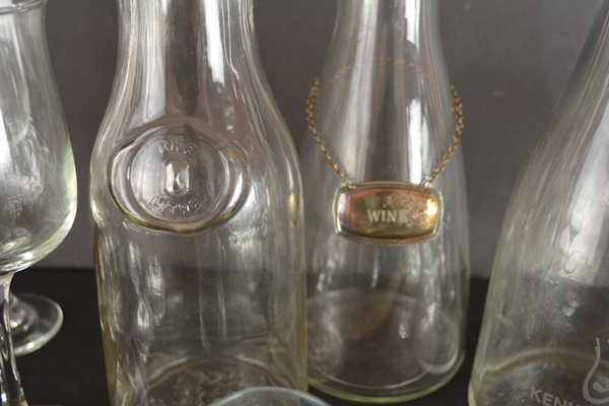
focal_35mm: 42
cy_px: 203
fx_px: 710
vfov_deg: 31.9
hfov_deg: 46.4
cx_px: 304
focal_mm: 28
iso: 720
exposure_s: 1/60
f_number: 4.5
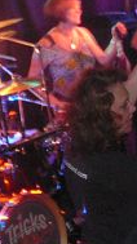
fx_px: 835
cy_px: 152
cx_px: 323
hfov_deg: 8.6
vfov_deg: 16.6
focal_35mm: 129
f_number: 2.8
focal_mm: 5.2
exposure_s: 1/8
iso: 320
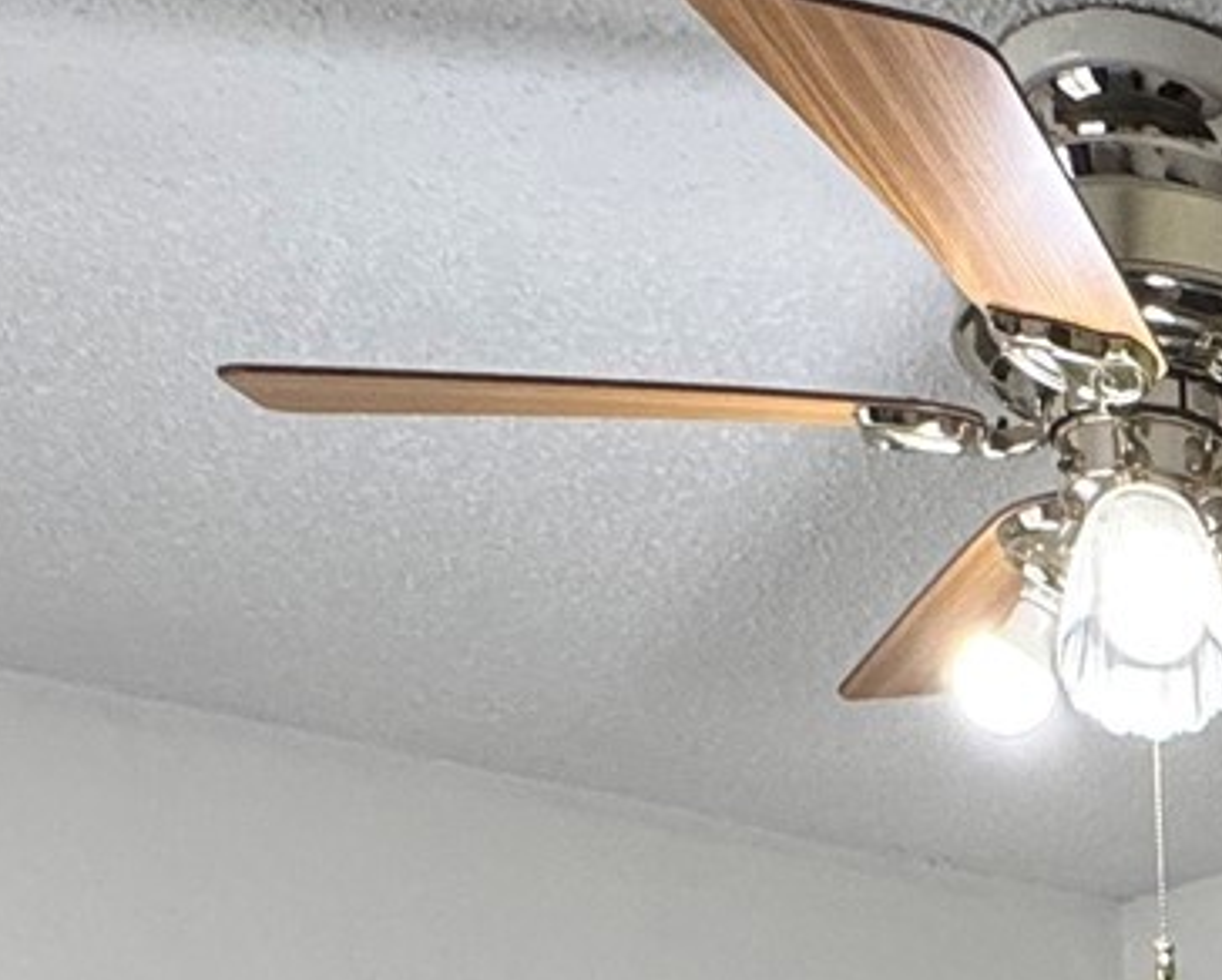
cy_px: 1819
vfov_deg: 17.1
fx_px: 2607
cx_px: 1719
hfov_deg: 22.6
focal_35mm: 72
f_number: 2.2
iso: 200
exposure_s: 1/120
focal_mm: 2.22
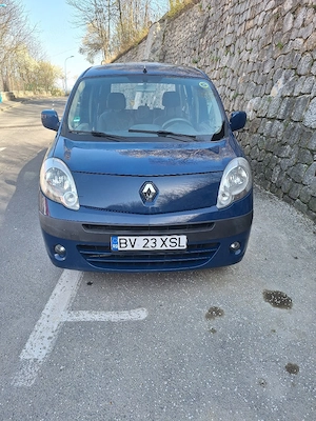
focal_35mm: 23
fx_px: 280
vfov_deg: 73.9
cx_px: 158
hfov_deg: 58.9
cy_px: 210
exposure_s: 1/500
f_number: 1.8
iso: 40
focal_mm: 5.54
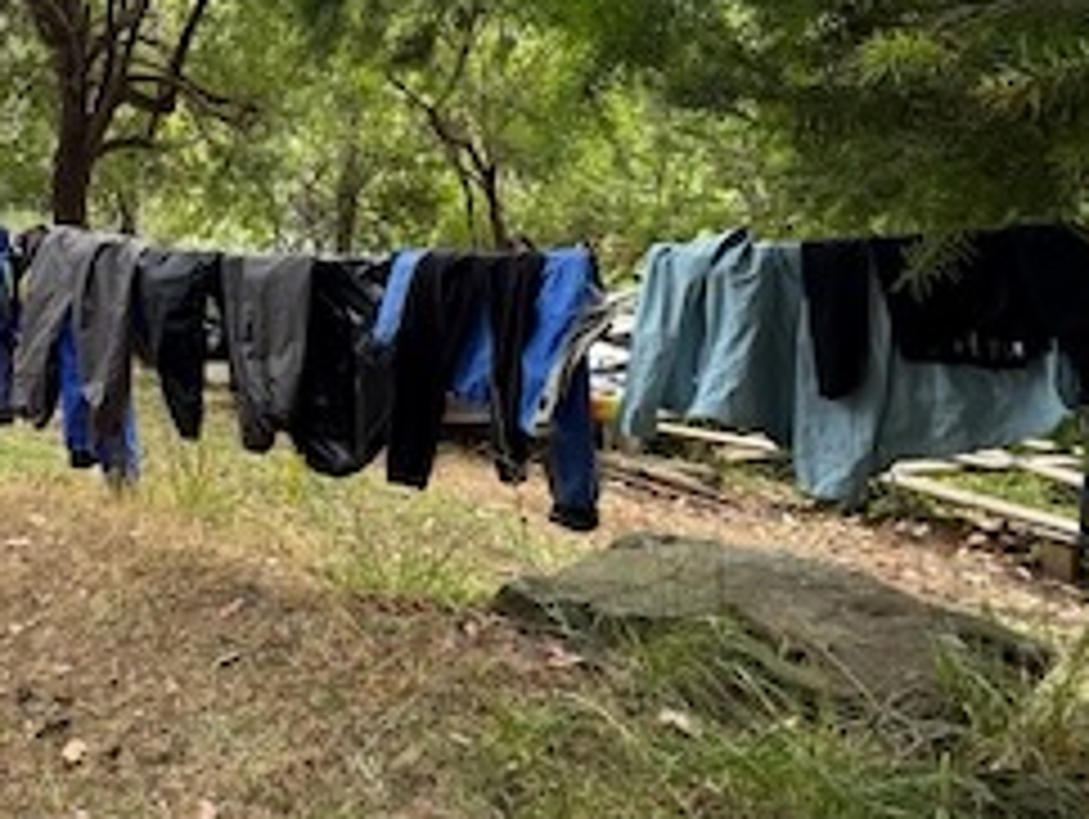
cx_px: 72
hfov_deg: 44.7
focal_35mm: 37
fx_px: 1165
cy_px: 230
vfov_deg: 38.0
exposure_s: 1/99
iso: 50
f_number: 2.2
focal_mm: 2.22
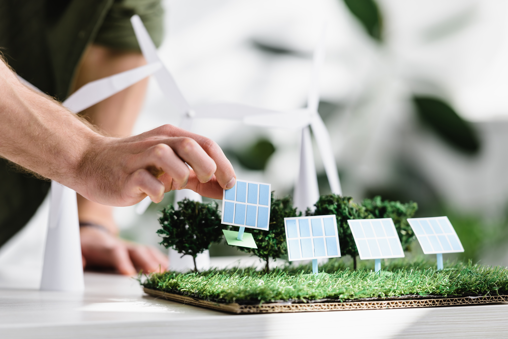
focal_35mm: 175
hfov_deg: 11.7
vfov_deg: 7.9
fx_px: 2470
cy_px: 170
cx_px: 254
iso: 125
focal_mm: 175
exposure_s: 1/320
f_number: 3.2
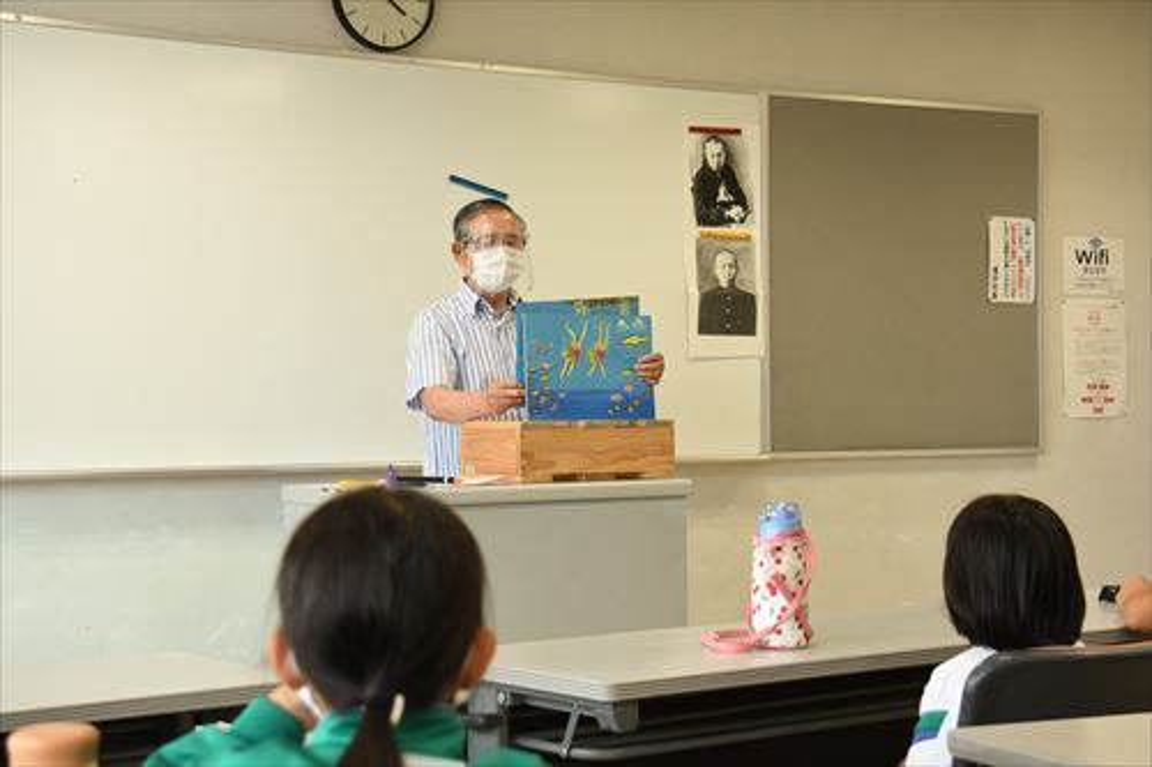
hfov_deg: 30.5
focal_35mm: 66
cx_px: 576
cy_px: 384
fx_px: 2111
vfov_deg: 20.6
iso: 640
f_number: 5.6
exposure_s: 1/125
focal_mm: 44
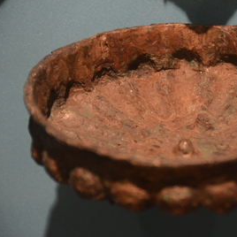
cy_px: 112
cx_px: 176
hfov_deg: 5.6
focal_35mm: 313
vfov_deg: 5.6
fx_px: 2424
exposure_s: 1/80
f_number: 5.6
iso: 1000
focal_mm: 150
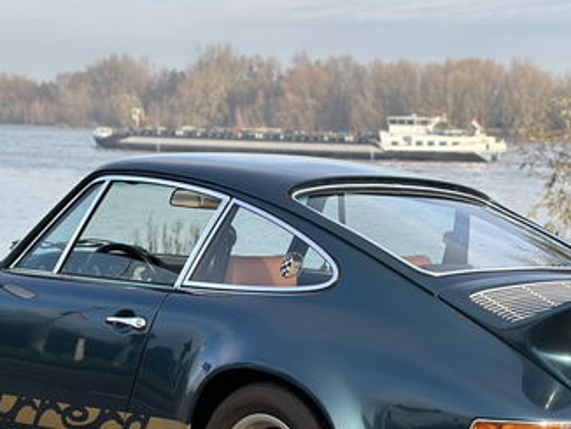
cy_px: 376
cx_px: 363
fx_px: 1865
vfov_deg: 13.0
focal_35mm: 113
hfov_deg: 17.4
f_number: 1.78
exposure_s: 1/1323
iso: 80
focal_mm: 6.86
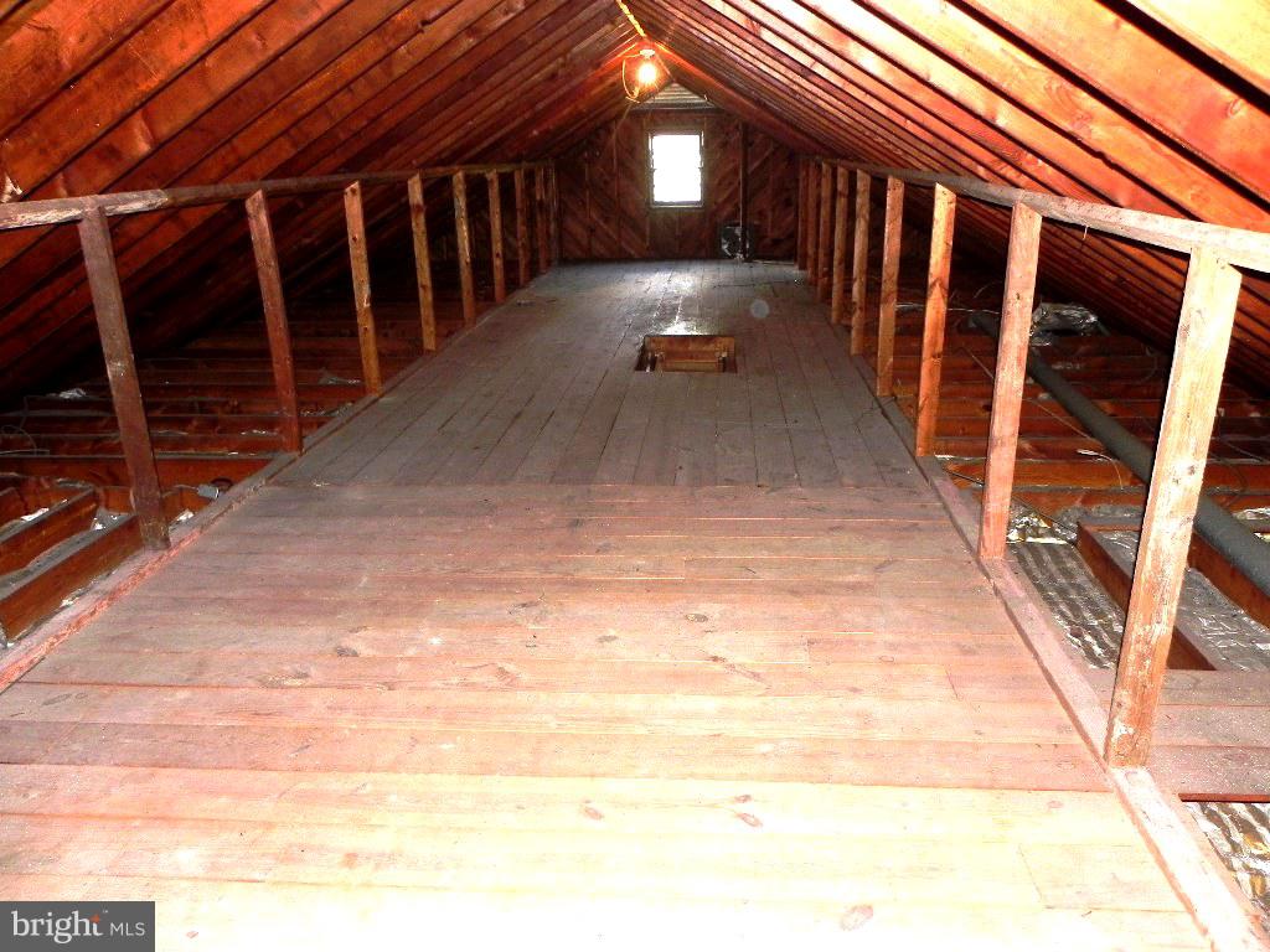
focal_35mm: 26
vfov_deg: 53.1
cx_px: 635
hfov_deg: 67.3
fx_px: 954
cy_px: 476
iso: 266
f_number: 2.8
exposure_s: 1/30
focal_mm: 4.6
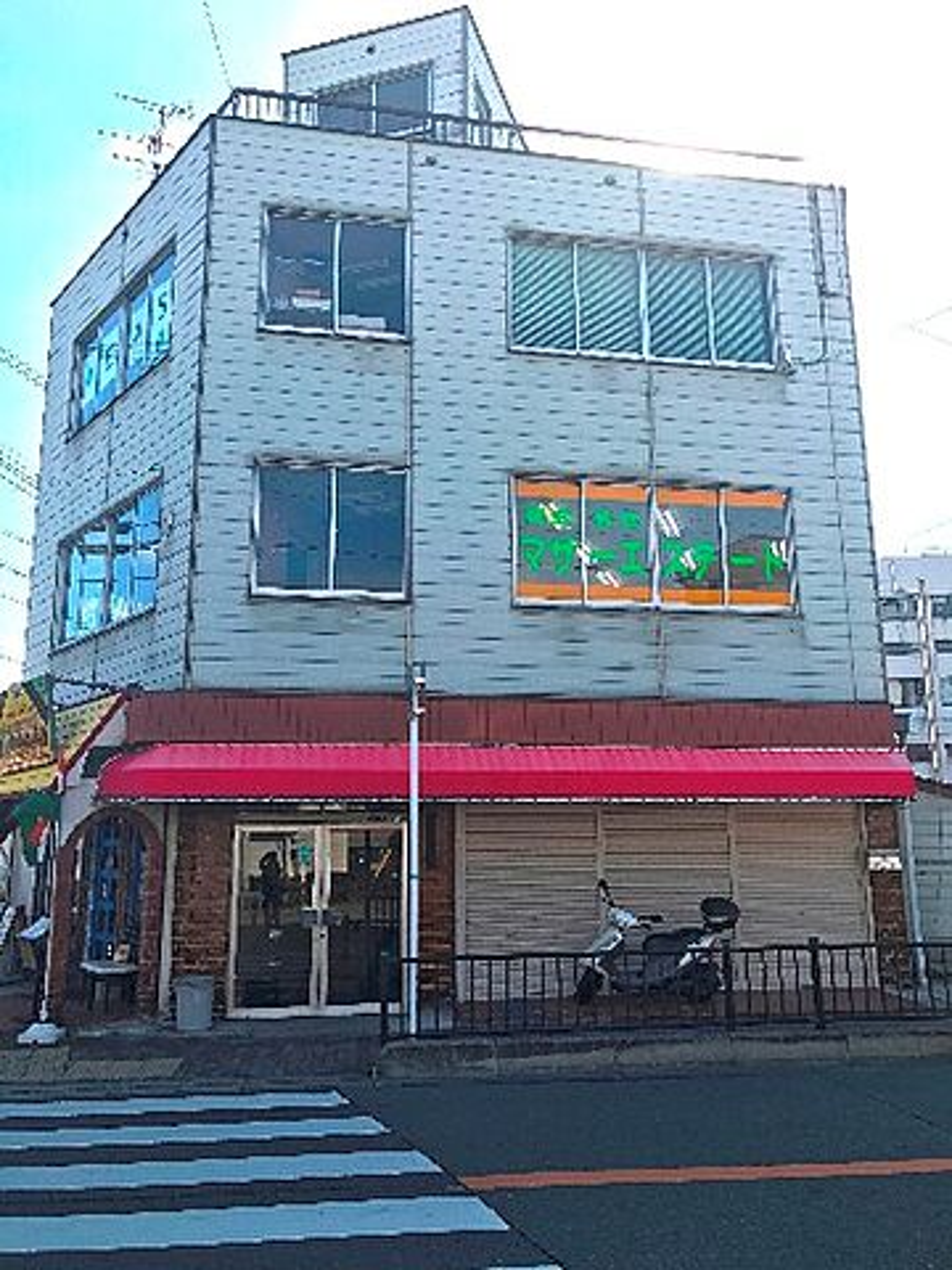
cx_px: 476
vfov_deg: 63.4
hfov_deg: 49.7
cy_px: 635
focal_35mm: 28
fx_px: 1027
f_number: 1.8
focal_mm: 3.99
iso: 20
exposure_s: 1/1330
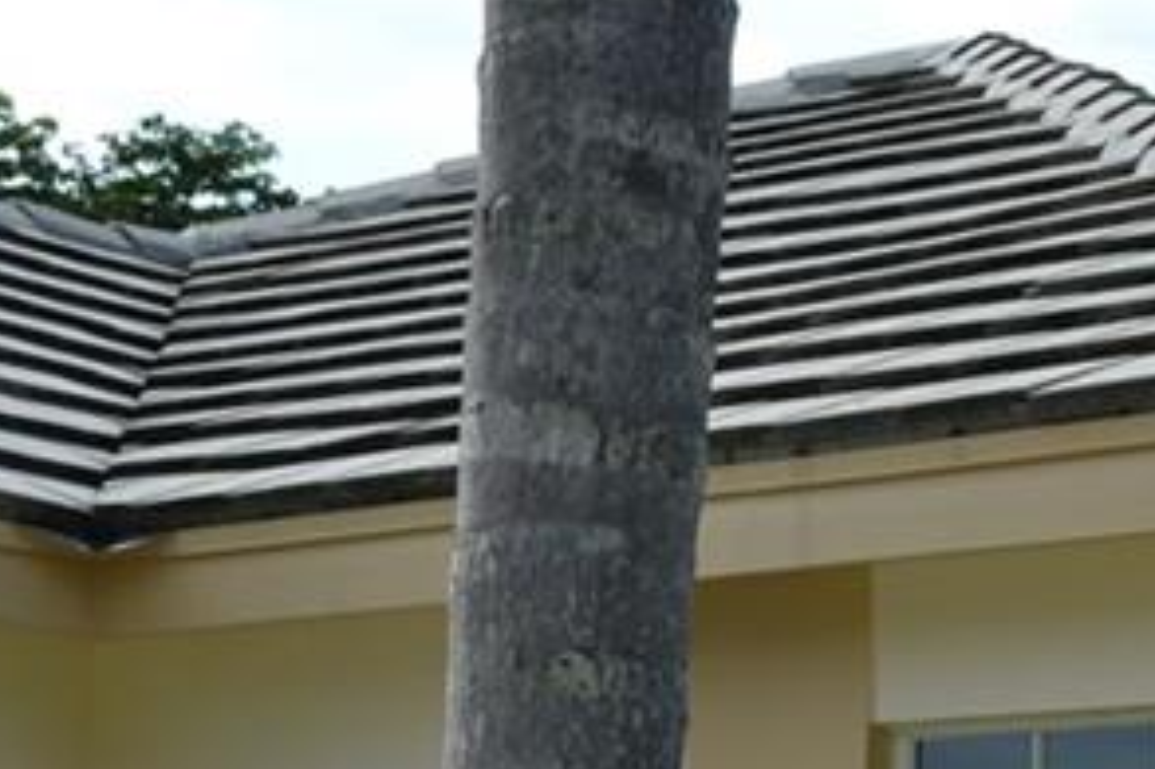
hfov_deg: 15.9
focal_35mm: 126
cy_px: 990
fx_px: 4040
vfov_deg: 10.6
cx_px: 1167
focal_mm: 24
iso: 100
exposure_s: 1/250
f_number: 8
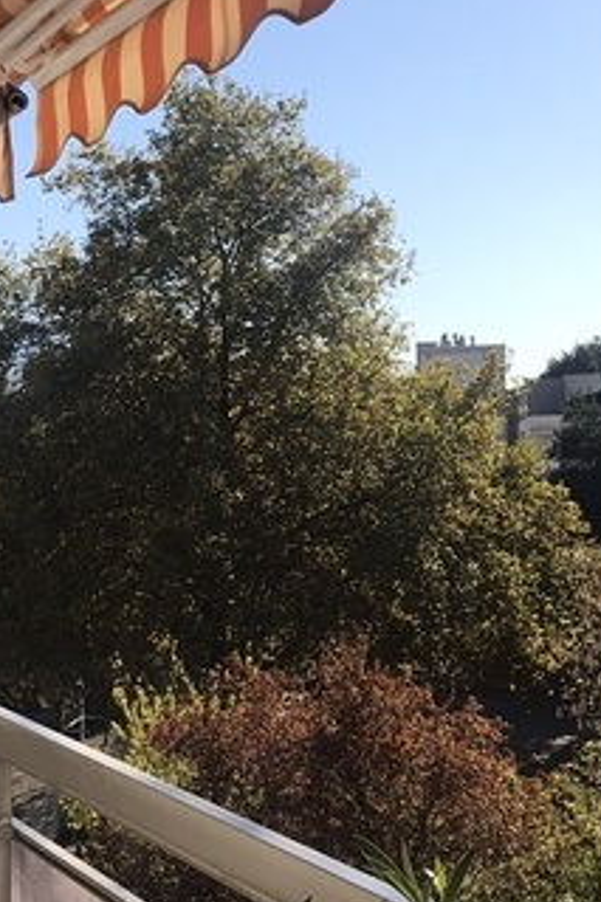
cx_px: 102
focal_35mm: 70
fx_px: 1755
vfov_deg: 28.9
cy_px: 459
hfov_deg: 19.2
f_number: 1.8
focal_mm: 3.99
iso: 20
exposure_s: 1/1916
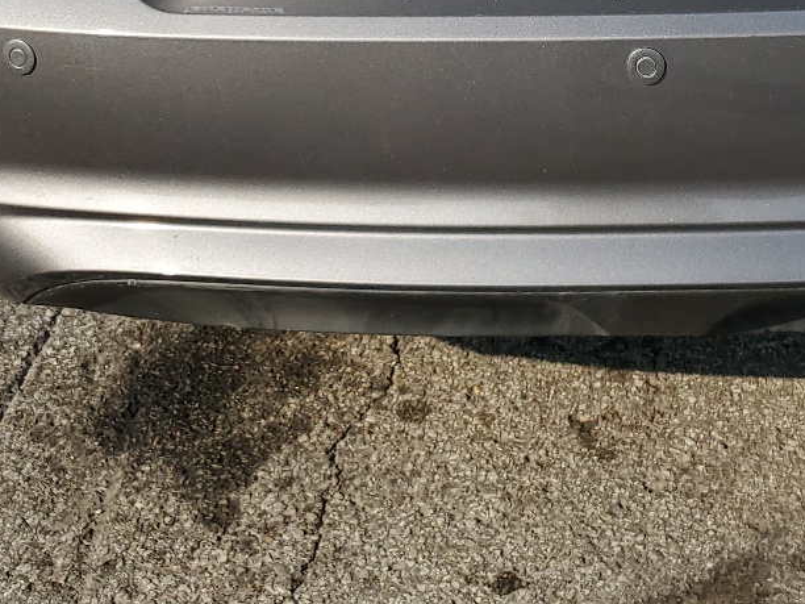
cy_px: -153
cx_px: 685
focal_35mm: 68
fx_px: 1581
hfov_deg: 27.8
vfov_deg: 20.0
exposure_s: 1/2500
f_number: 1.5
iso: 50
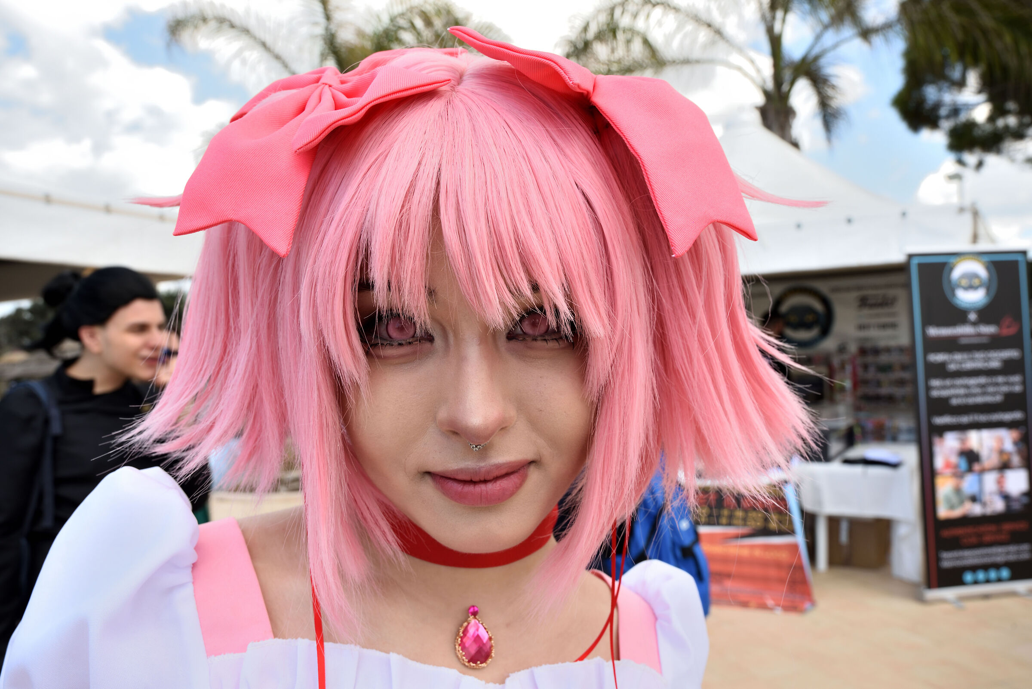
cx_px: 516
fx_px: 918
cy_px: 344
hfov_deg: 58.7
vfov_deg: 41.1
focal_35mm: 32
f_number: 9
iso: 320
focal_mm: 32
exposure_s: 1/250
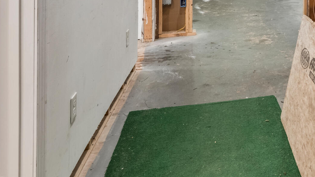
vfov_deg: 23.0
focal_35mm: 45
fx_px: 376
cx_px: 305
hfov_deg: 40.6
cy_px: -64
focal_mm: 9.9
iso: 500
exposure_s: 1
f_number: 8
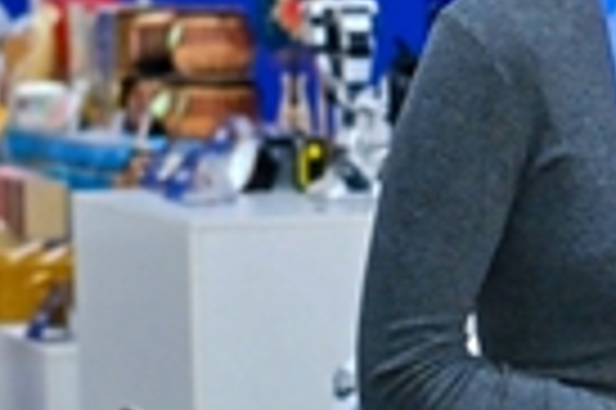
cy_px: 214
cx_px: 1371
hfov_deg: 7.9
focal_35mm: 245
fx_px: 4187
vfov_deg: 5.6
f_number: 3.2
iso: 1000
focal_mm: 42
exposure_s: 1/200
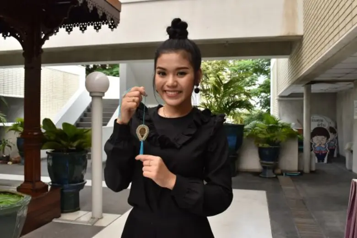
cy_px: 119
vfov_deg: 40.0
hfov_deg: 57.2
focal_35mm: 33
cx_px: 178
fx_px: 327
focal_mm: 22
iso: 500
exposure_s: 1/320
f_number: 9
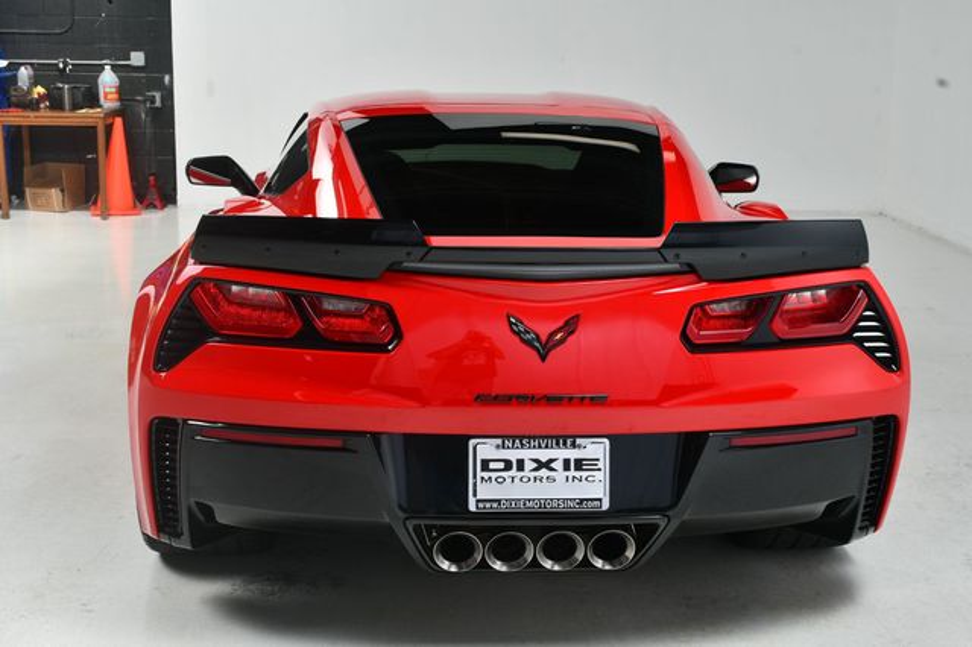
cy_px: 324
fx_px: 1295
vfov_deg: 28.0
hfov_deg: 41.1
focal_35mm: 48
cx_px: 486
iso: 100
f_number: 13
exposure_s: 1/160
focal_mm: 32
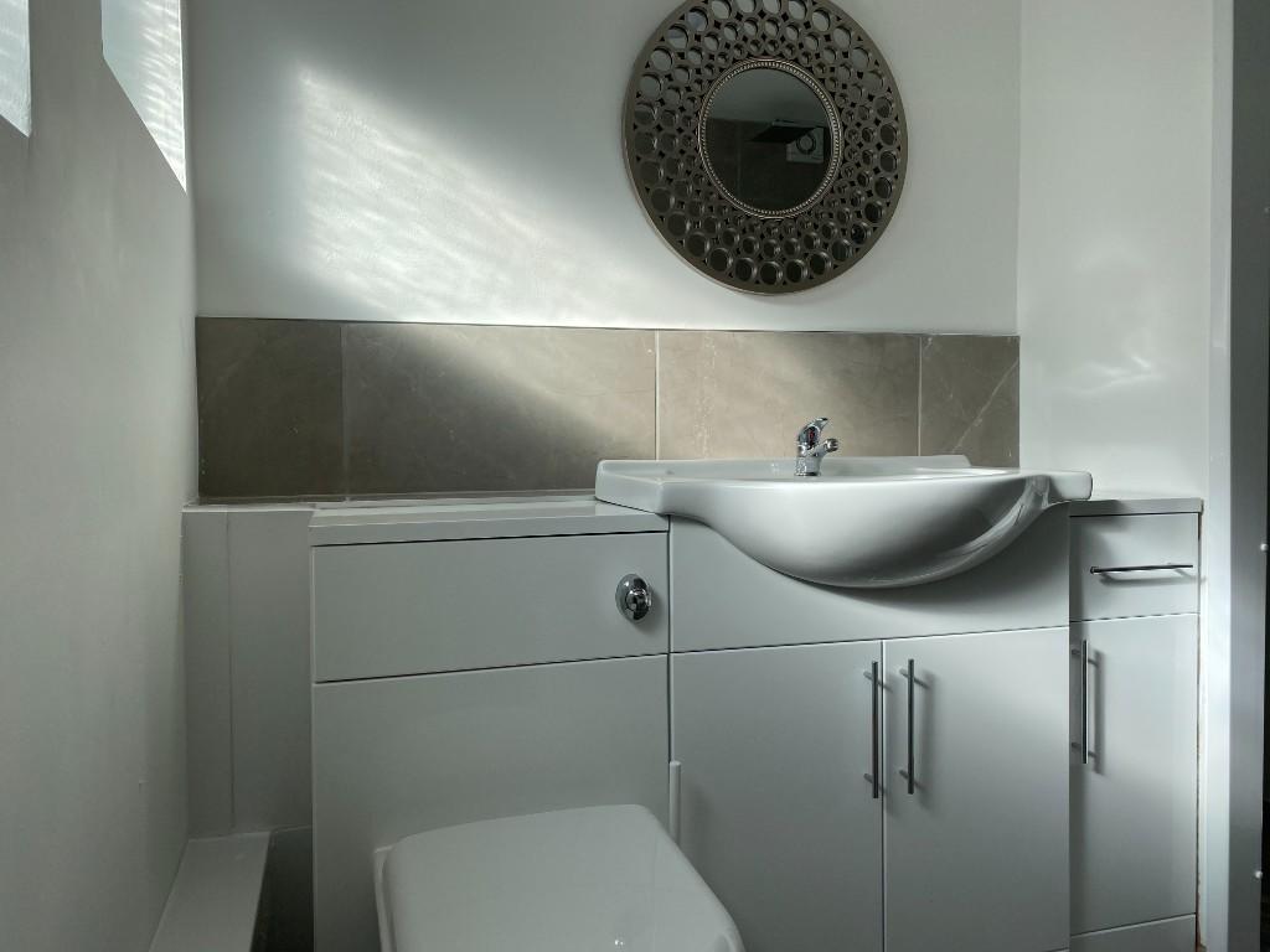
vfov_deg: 53.1
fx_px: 954
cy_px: 476
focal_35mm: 26
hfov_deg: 67.3
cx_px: 635
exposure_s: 1/833
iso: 32
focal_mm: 4.25
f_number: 1.8
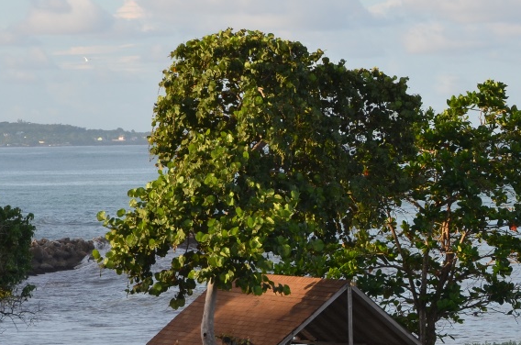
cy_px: 294
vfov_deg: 5.2
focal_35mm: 262
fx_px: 3783
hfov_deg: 7.8
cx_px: 650
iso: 200
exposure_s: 1/250
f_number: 8
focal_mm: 62
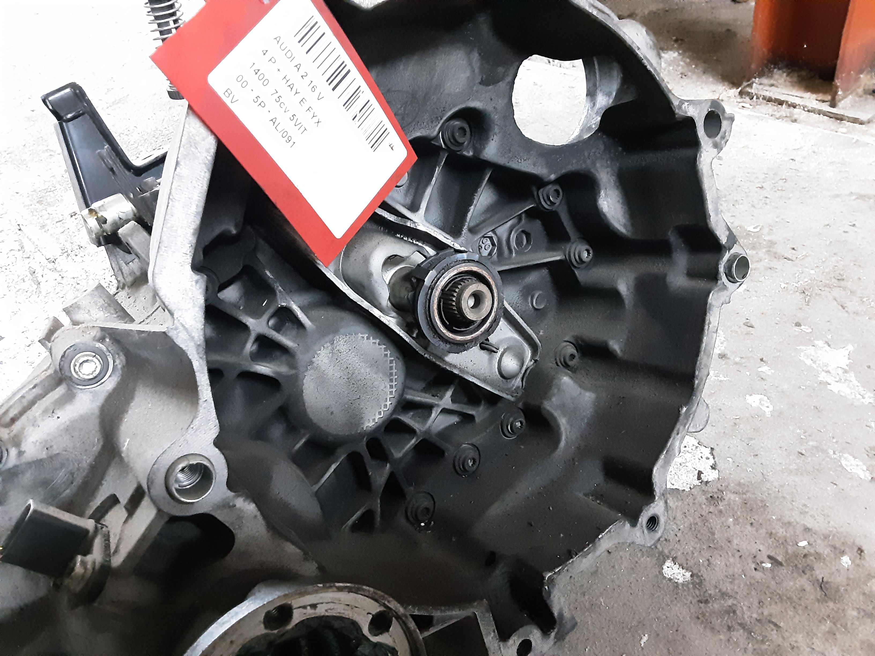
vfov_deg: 51.4
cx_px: 438
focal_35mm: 27
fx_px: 682
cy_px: 328
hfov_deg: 65.3
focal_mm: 2.91
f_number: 1.9
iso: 800
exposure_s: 1/20
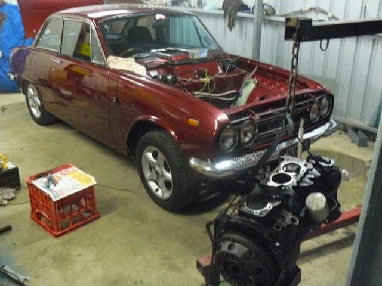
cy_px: 143
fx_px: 397
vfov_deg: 39.7
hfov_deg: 51.4
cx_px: 191
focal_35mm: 36
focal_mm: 6
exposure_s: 1/8
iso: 800
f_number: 2.8
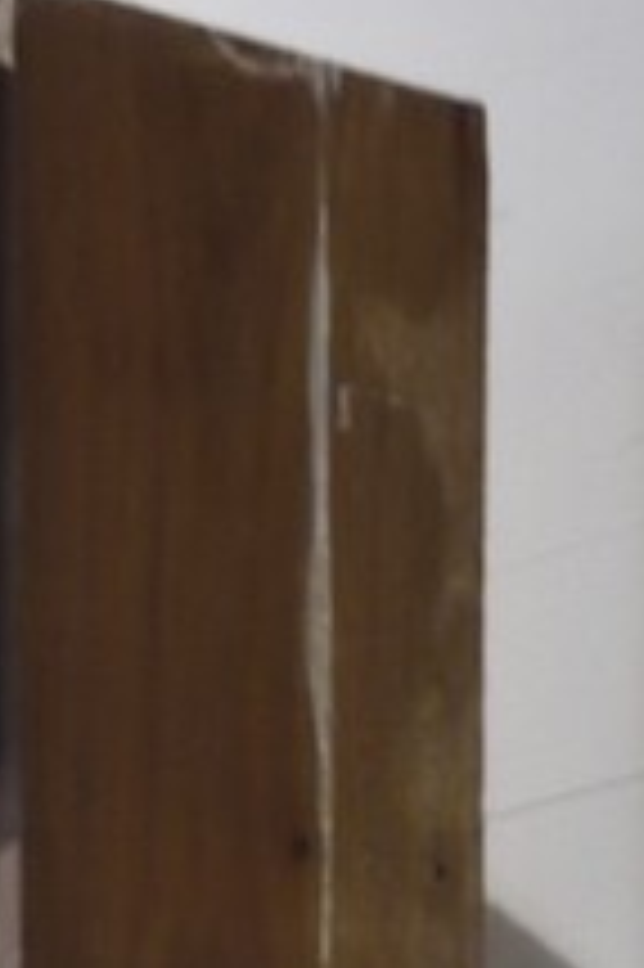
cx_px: 1178
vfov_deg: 6.7
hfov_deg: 5.2
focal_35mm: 260
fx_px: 6987
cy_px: 3476
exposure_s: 1/40
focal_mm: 35
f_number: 4.5
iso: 3200
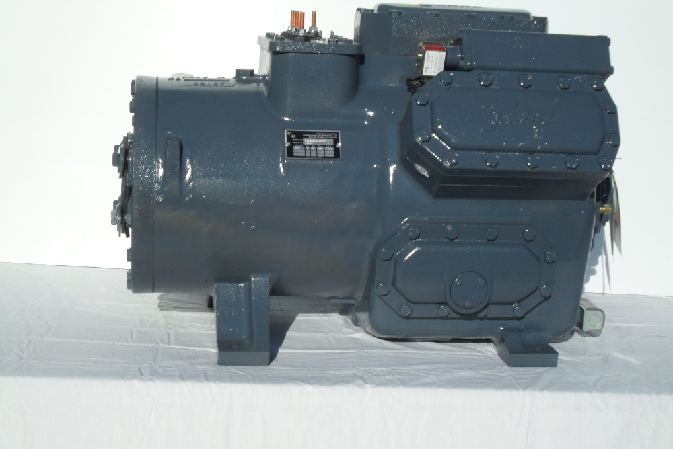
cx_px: 337
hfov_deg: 29.2
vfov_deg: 19.7
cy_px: 238
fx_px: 1290
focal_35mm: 69
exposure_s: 1/180
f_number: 11.8
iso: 100
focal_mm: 11.7
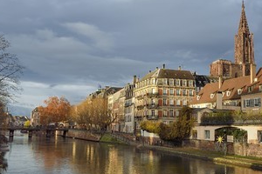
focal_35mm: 42
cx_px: 144
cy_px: 91
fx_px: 306
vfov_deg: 31.9
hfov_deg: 46.3
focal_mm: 30
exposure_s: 1/250
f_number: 13
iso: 400
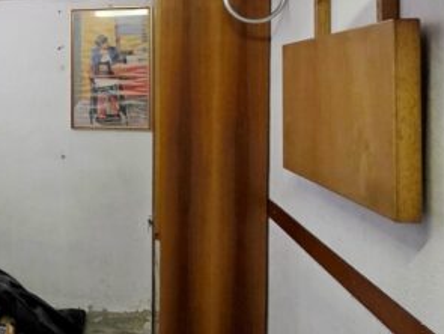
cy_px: 81
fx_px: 565
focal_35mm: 44
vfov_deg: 32.3
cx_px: -36
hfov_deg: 36.7
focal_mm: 2.2
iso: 640
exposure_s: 1/50
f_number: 1.9
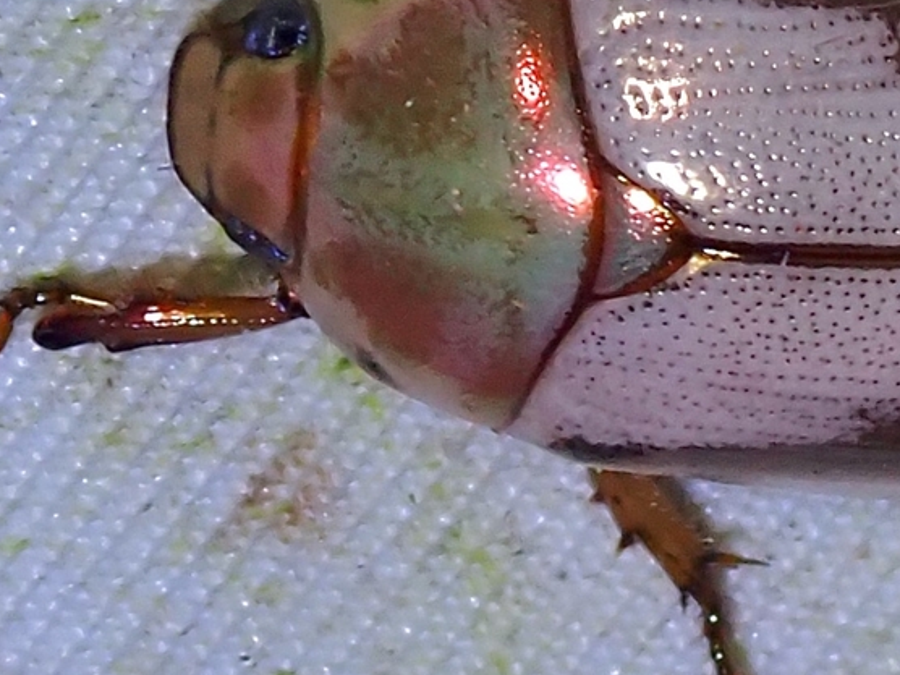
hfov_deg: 9.6
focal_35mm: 205
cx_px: 754
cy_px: 69
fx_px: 5330
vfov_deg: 7.2
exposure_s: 1/400
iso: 125
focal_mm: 18
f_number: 6.3
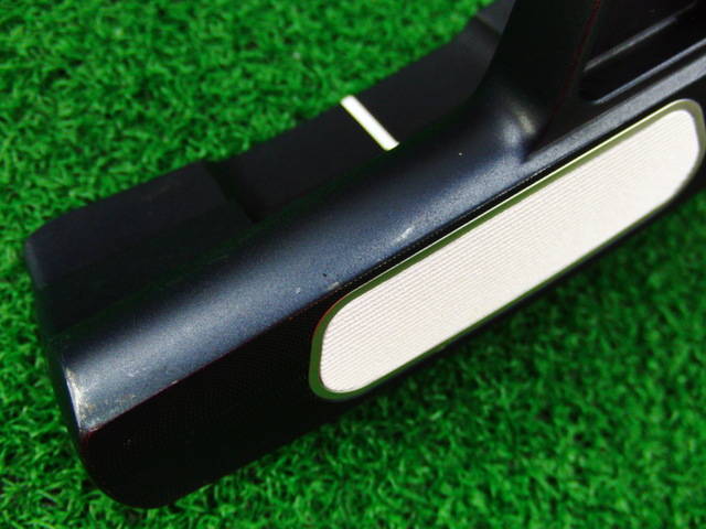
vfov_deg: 38.7
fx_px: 755
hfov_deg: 50.1
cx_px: 353
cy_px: 264
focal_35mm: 37
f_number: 3.6
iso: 400
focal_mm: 6.42
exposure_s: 1/40
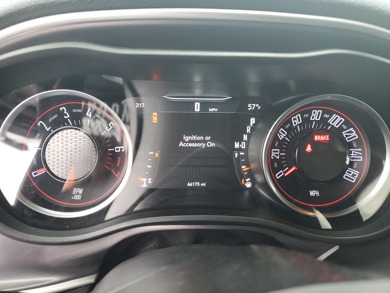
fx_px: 293
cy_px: 146
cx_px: 195
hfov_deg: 67.3
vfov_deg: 53.1
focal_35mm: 26
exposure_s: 1/60.2
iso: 97
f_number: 1.5
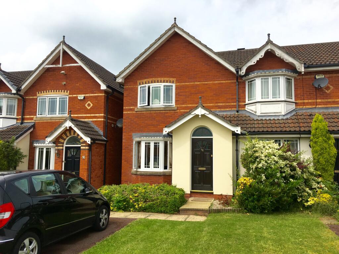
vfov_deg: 48.2
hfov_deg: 61.7
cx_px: 170
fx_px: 284
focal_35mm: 29
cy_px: 127
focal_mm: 4.15
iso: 25
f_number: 2.2
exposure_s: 1/2137
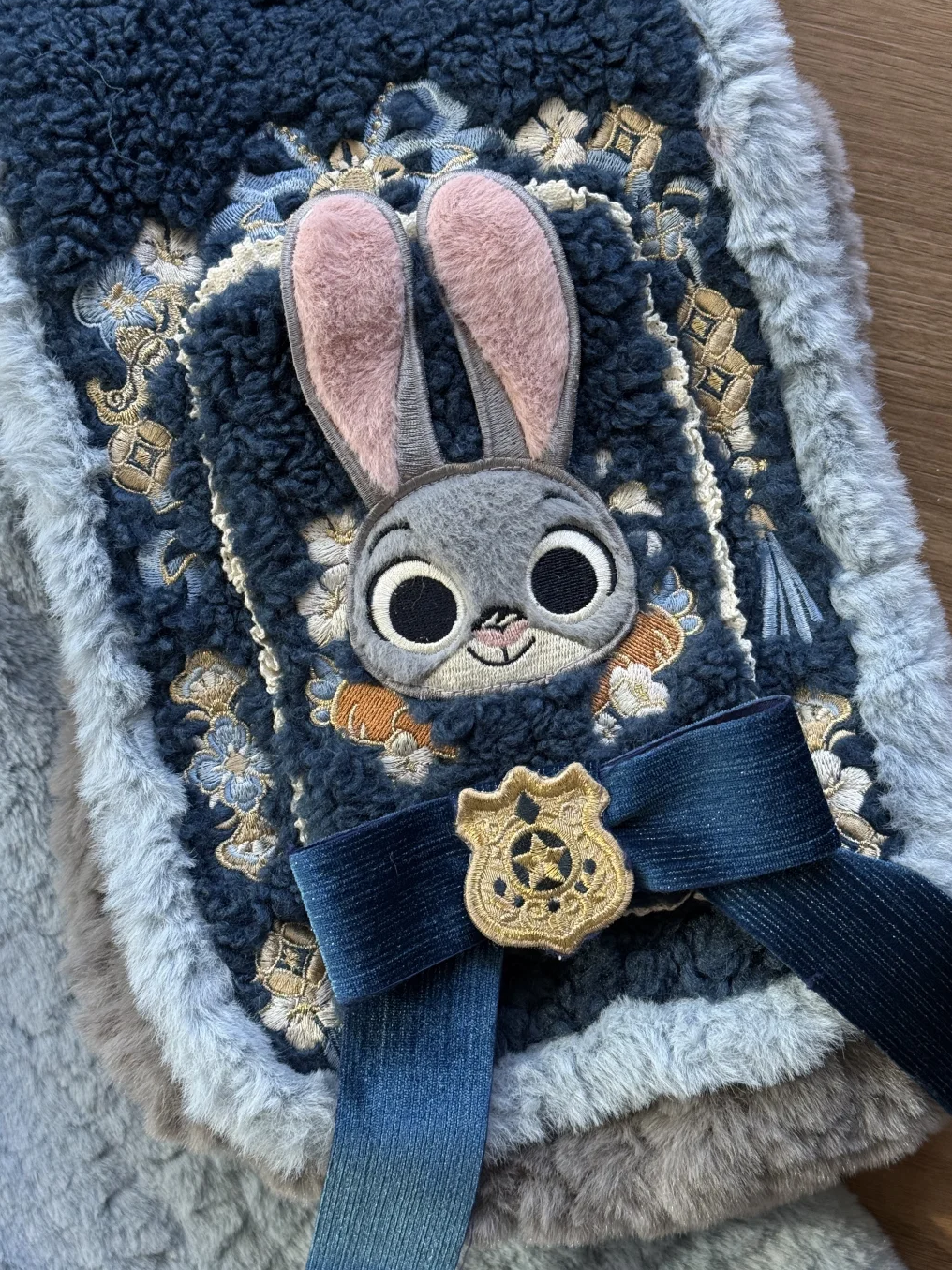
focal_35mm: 51
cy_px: 640
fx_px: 1870
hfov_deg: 28.6
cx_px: 504
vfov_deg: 37.5
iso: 160
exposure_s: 1/83
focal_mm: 6.76
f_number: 1.78
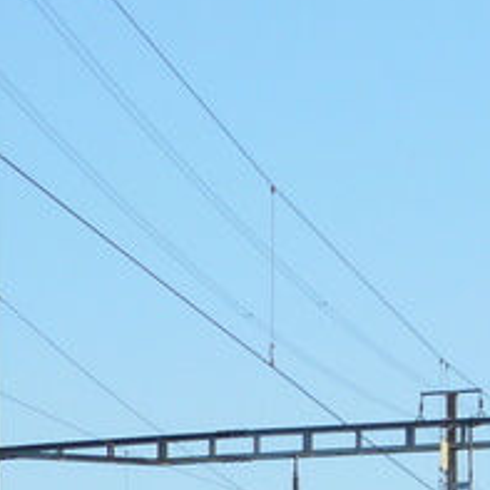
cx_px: -470
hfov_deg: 7.6
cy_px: 833
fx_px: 3523
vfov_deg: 7.7
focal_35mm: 220
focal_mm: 8.1
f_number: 5.6
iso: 100
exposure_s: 1/500
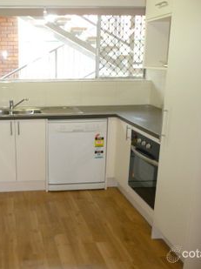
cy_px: 135
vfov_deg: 45.8
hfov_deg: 33.7
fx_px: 318
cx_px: 32
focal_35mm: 41
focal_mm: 4.7
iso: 320
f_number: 3.3
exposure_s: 1/30
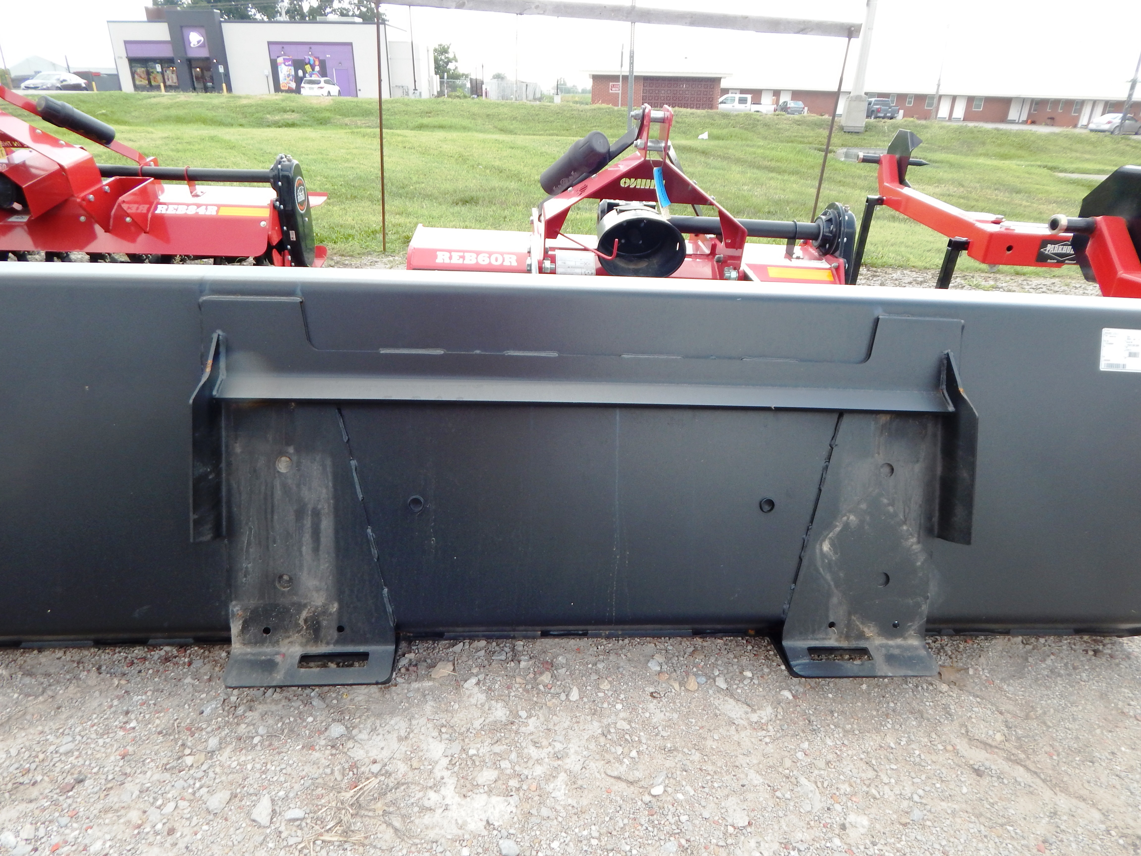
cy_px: 428
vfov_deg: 61.1
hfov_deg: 76.4
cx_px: 570
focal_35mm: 22
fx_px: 725
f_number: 3
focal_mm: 4
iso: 125
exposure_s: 1/320
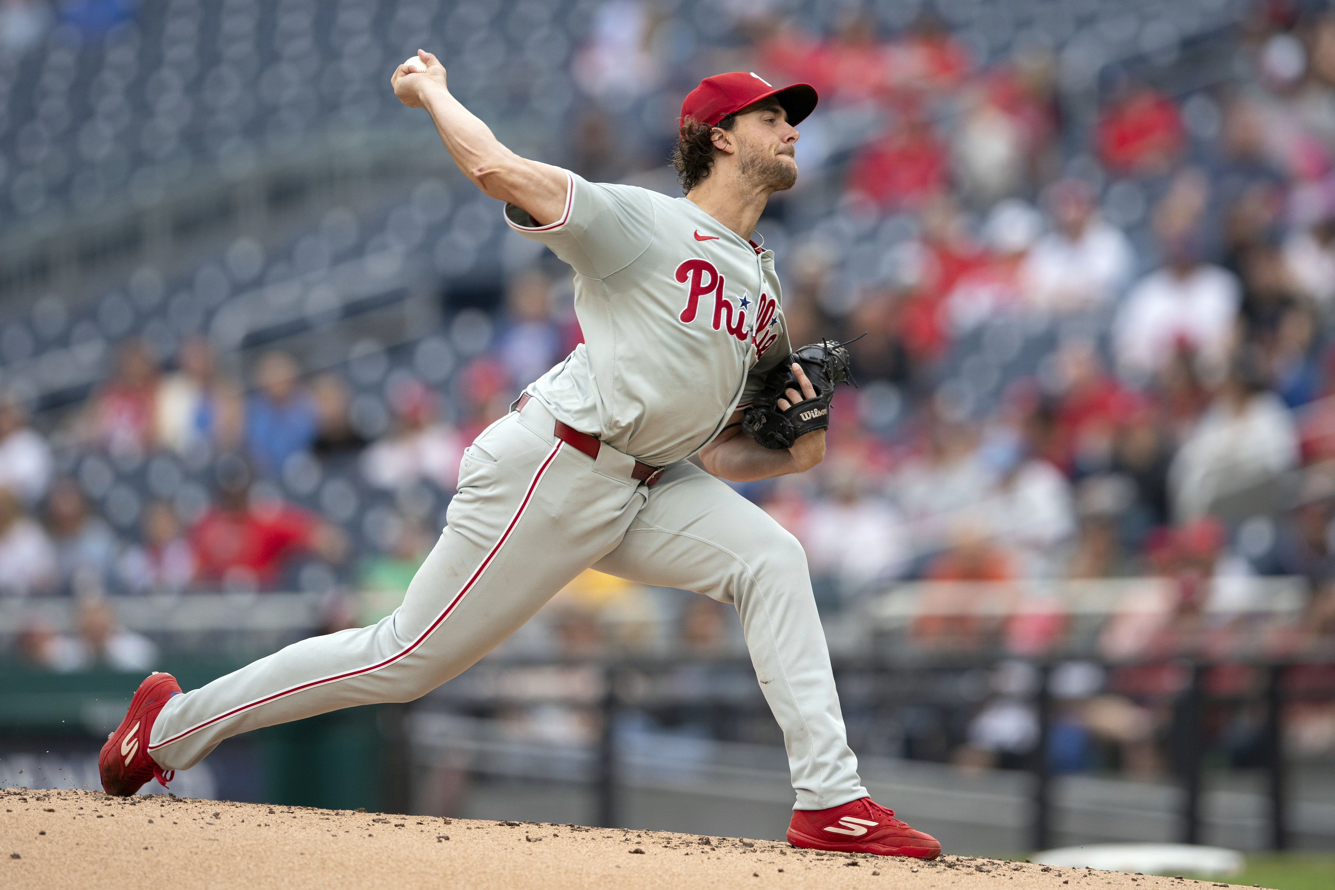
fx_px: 14832
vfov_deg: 3.4
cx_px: 668
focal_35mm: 400
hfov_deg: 5.2
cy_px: 445
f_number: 3.2
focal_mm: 400
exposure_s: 1/3200
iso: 1000
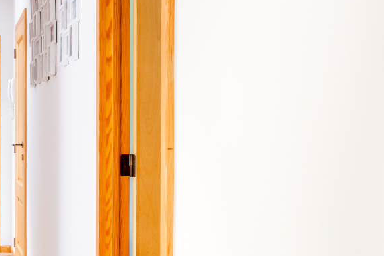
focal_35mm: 62
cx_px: -24
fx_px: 661
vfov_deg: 21.9
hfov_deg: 29.6
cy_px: 150
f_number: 11
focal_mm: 22
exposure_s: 1.3
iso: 100
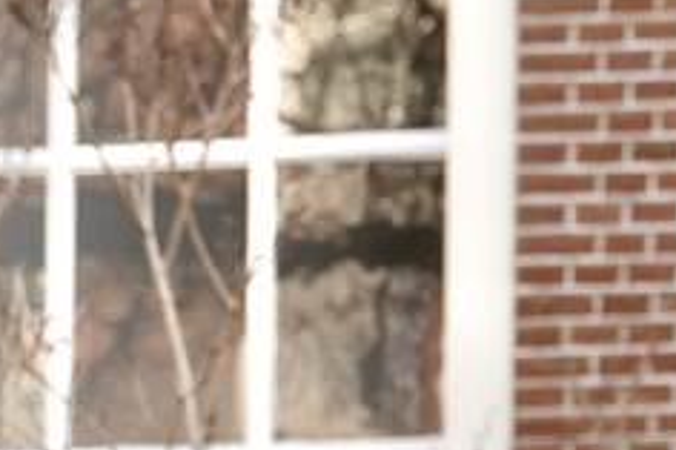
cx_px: -750
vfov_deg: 1.6
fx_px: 15799
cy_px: 612
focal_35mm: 842
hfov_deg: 2.4
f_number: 4
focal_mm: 58.29
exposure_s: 1/160
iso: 125
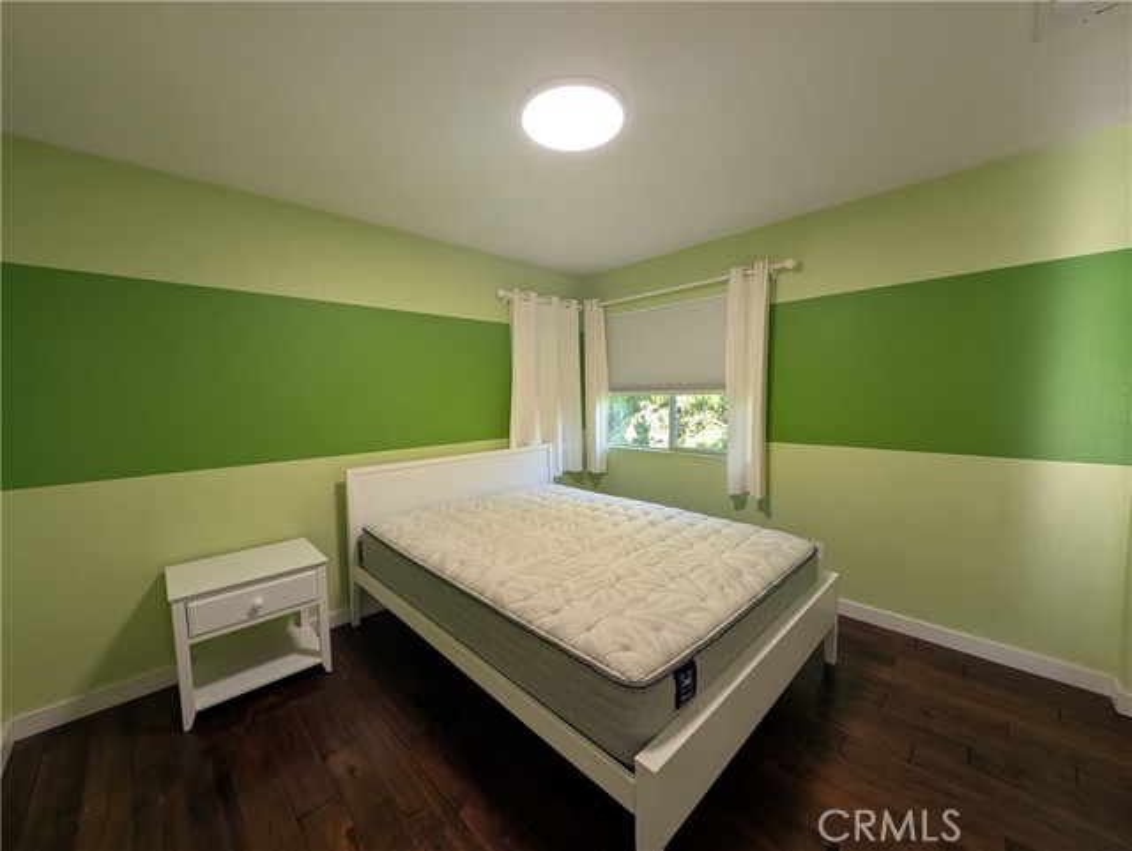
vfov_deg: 94.6
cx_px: 566
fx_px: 393
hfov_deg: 110.5
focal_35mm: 12
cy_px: 426
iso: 53
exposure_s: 1/60
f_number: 1.95
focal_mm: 2.23
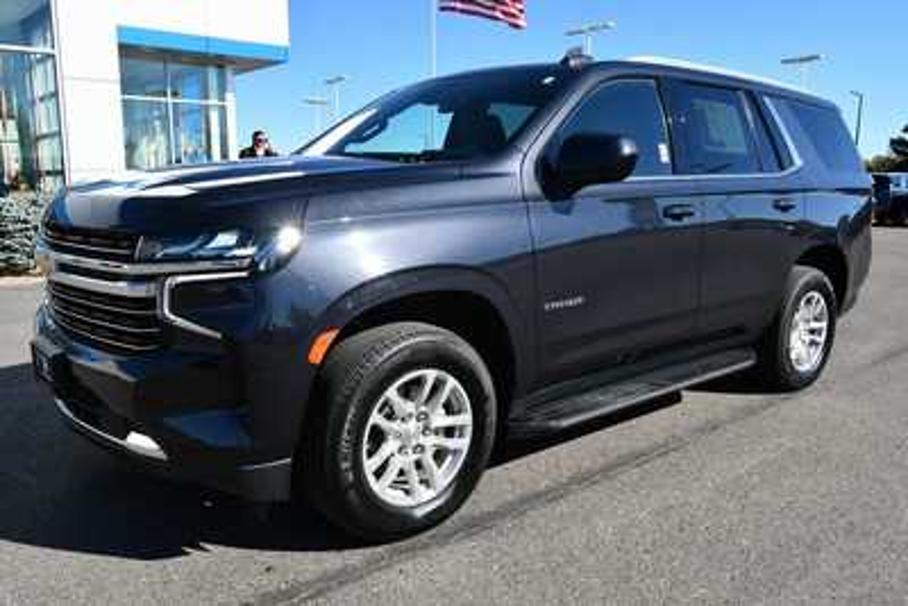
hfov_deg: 61.9
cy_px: 303
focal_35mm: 30
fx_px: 757
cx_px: 454
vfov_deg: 43.6
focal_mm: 20
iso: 125
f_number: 8
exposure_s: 1/250
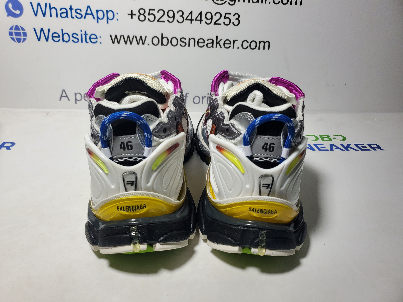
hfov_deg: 67.3
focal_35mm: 26
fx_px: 303
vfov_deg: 53.1
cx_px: 202
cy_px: 151
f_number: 1.5
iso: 50
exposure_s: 1/551
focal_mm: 4.3
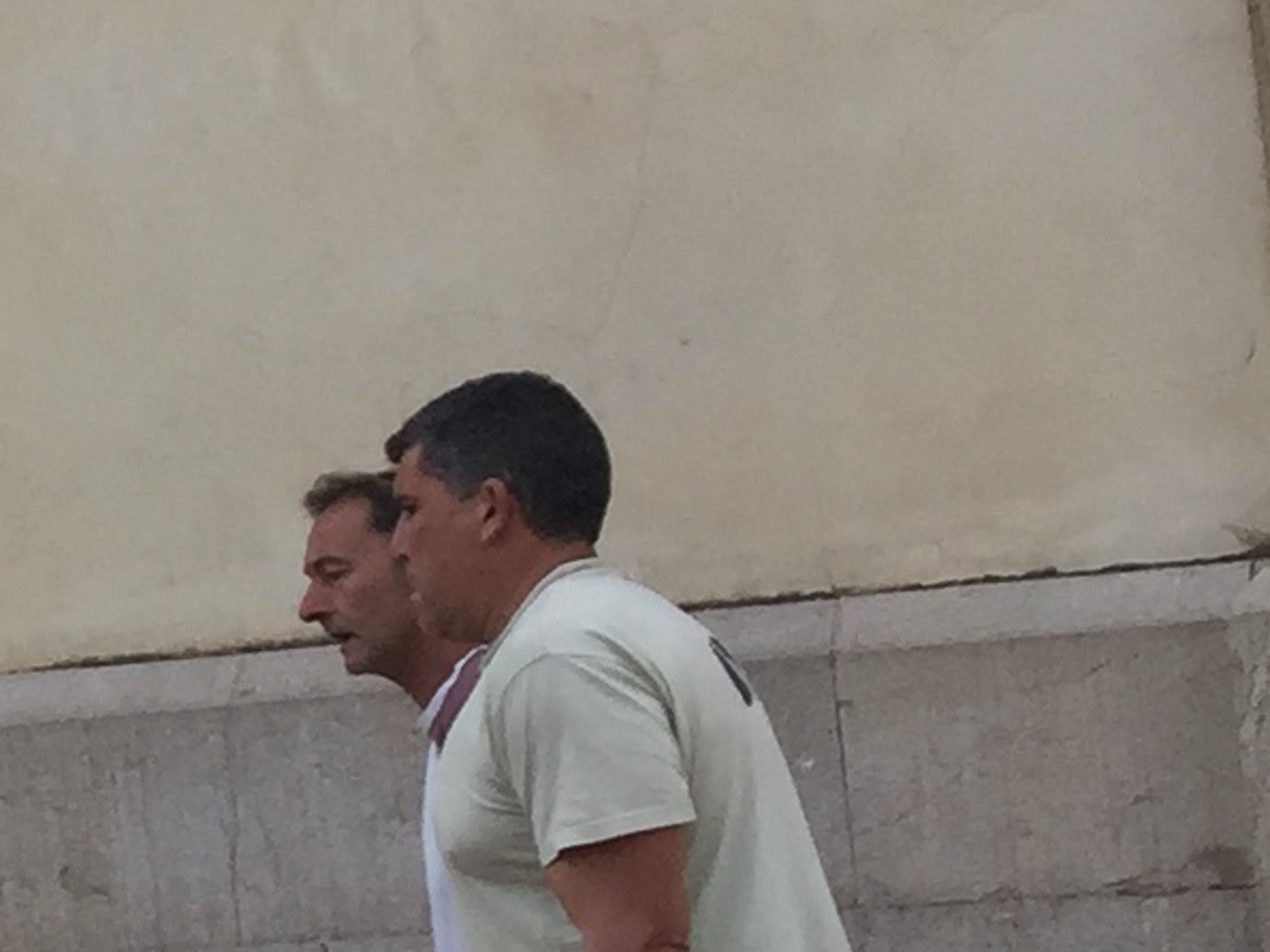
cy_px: 504
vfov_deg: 9.3
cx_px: -1829
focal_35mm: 159
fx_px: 5832
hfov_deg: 10.6
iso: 32
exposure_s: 1/964
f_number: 2.2
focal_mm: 4.15
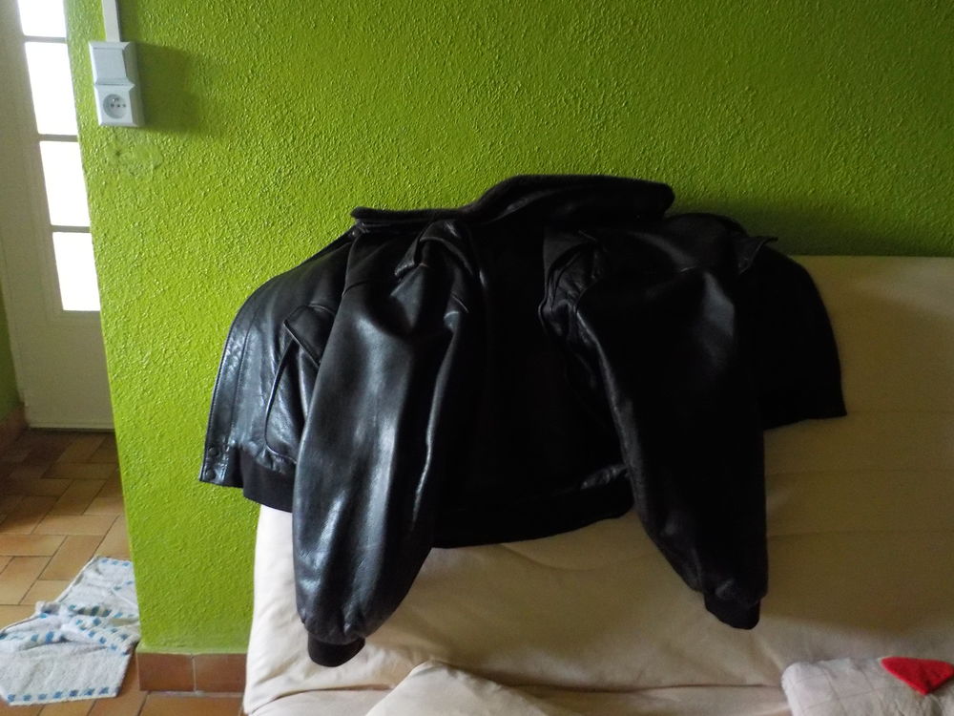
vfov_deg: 46.8
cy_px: 358
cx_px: 477
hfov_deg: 60.0
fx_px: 827
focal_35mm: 30
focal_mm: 4.1
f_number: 3.3
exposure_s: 1/15
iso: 800
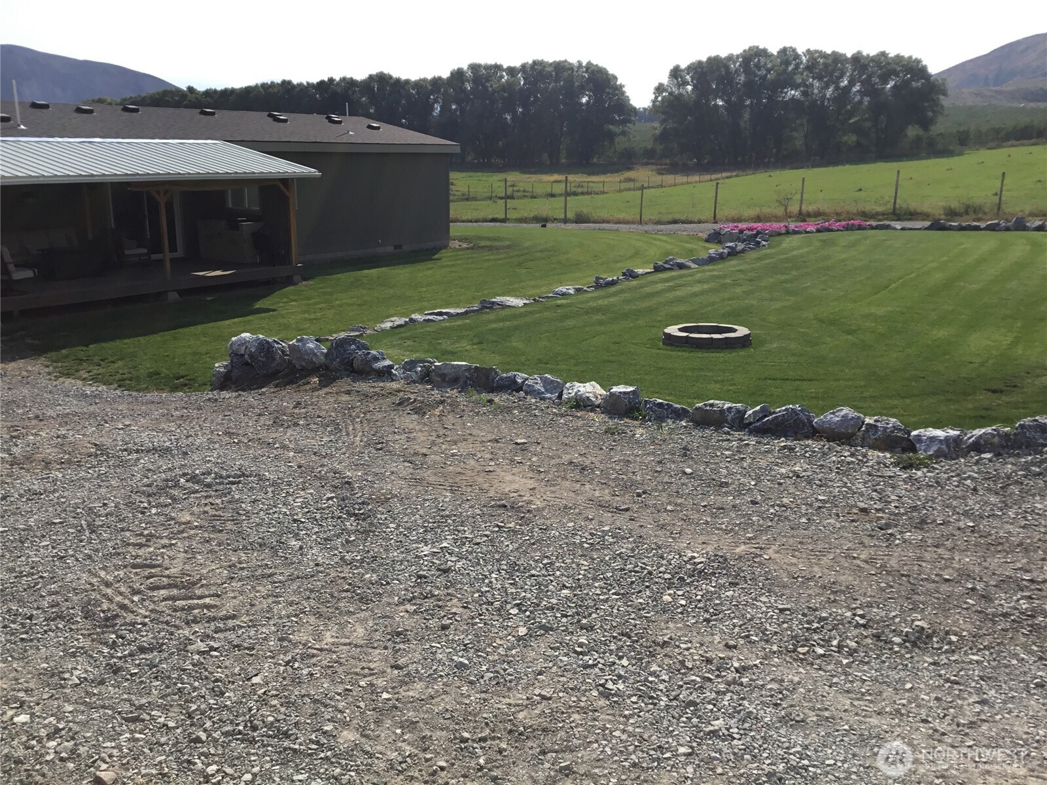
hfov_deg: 58.4
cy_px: 392
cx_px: 524
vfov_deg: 45.4
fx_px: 938
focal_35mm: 31
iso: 25
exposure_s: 1/1481
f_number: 2.4
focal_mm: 3.3
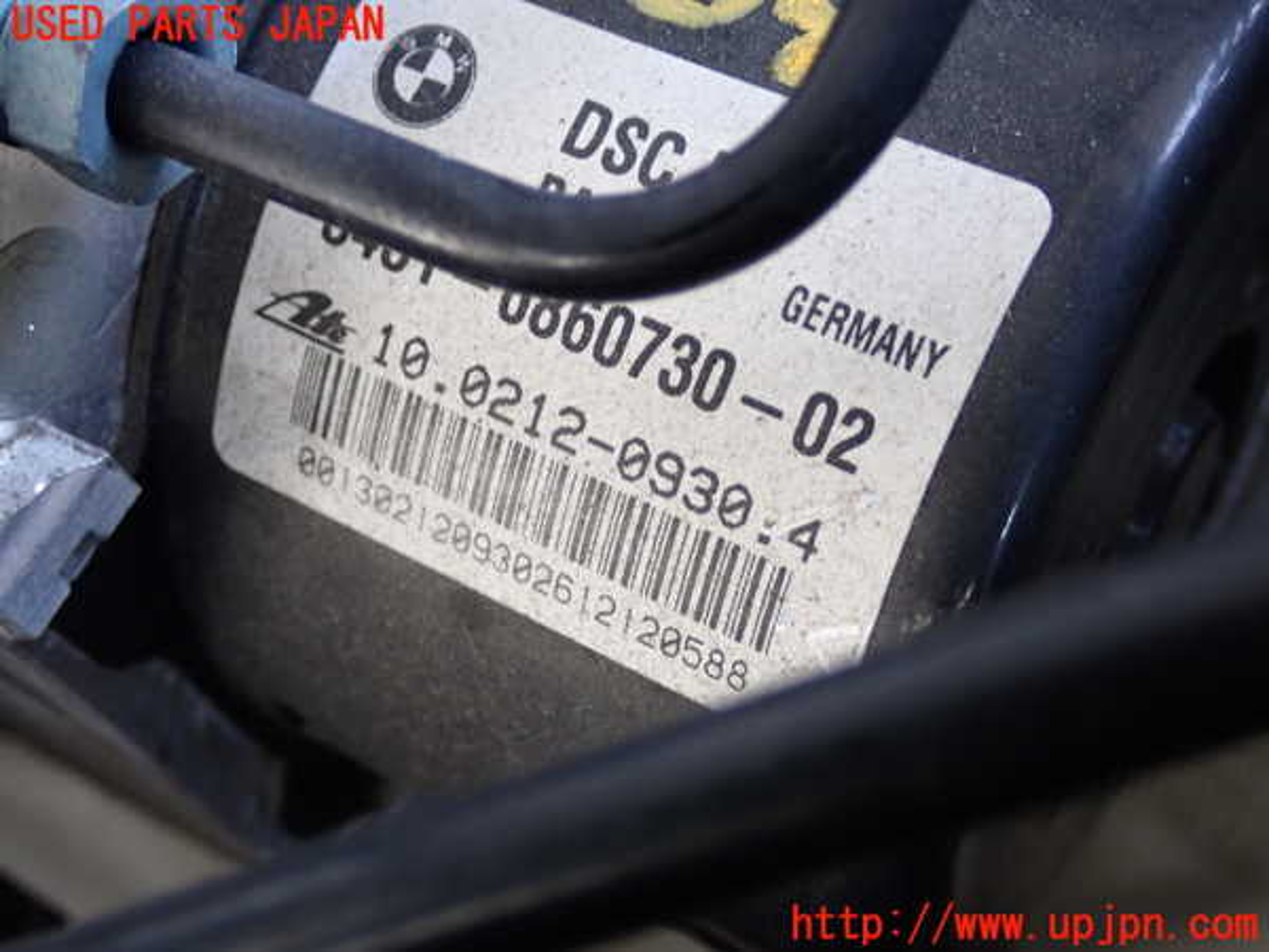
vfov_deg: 27.0
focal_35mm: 54
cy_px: 476
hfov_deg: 35.5
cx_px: 634
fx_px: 1980
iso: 200
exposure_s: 1/50
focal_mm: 9.65
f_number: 3.3
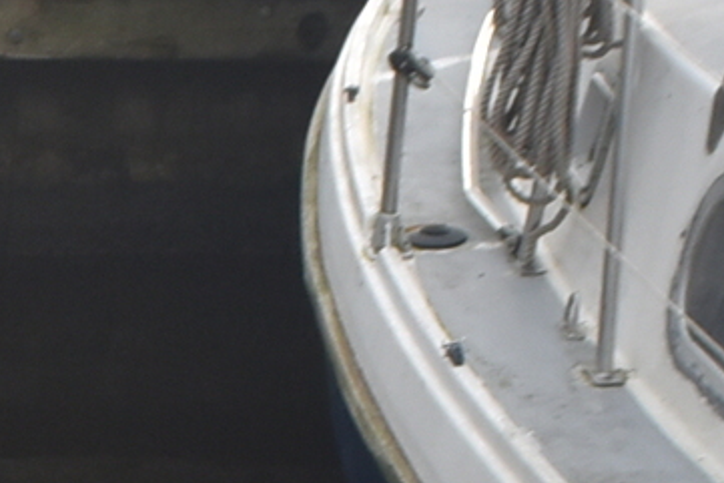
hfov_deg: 9.2
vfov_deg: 6.5
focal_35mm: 208
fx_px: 4185
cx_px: -806
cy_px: 722
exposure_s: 1/200
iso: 400
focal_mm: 20
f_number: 7.1
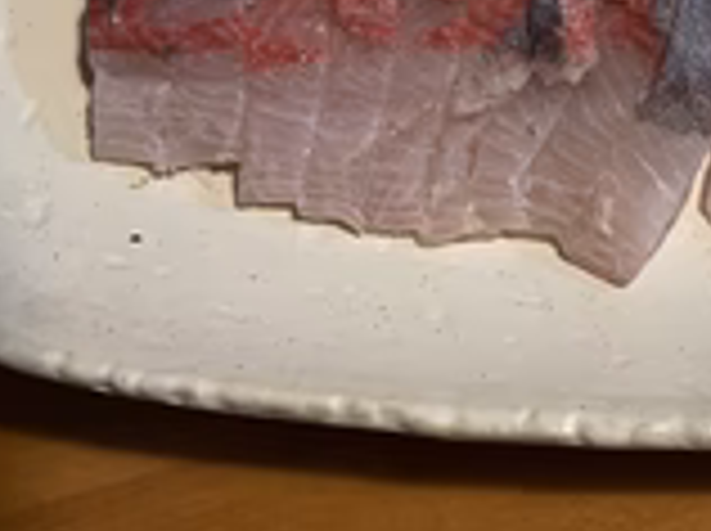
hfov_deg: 27.1
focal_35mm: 66
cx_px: 774
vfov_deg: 20.6
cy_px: -126
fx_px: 1354
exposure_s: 1/60
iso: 125
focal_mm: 4.25
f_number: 1.8
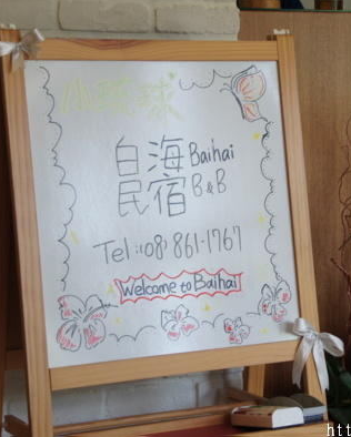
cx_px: 237
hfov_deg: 14.4
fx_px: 1387
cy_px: 219
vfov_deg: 17.9
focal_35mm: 107
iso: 400
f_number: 5.6
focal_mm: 50
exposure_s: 1/80
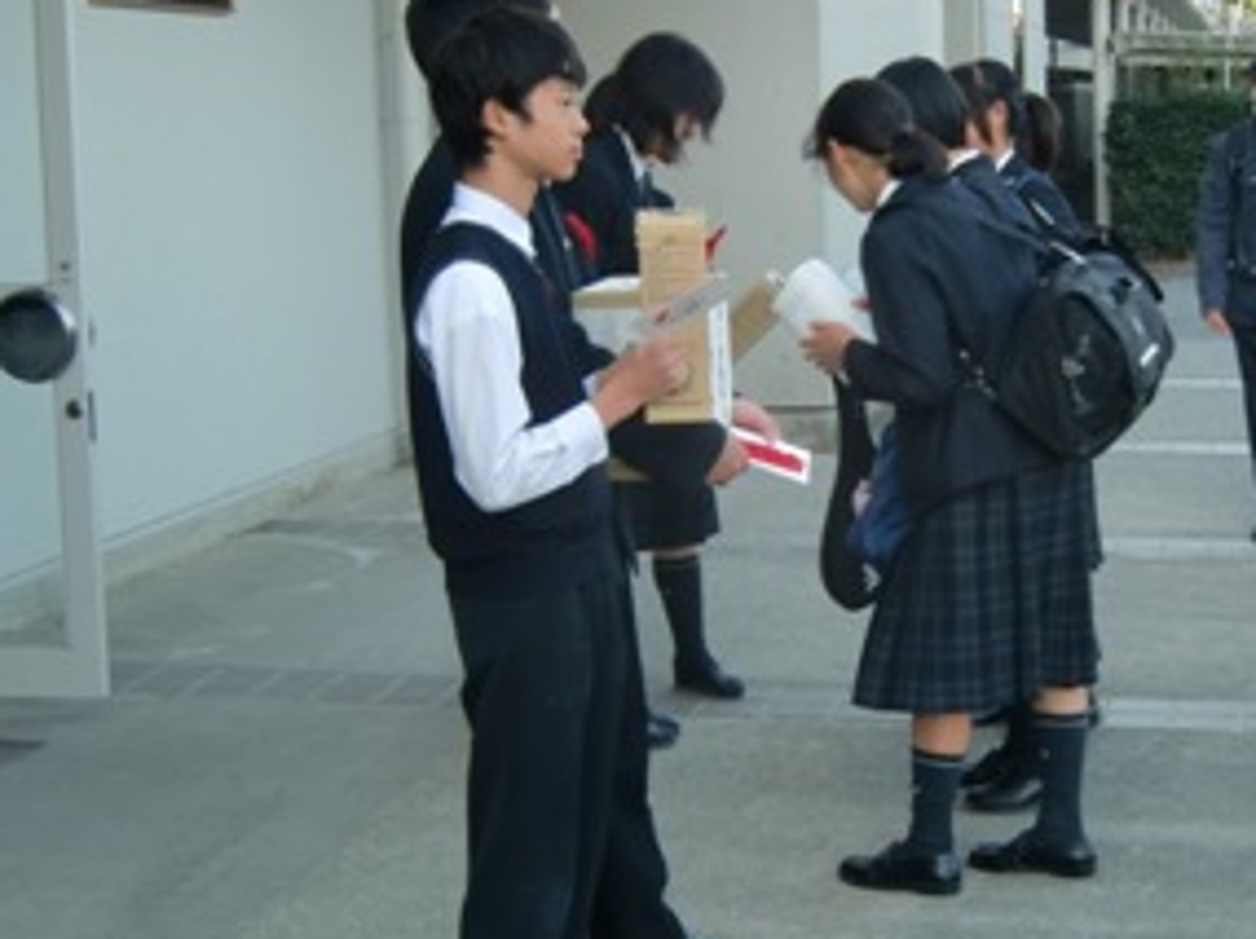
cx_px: 767
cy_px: 392
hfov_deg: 26.3
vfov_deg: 19.8
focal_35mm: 74
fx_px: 2682
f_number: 4
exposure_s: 1/60
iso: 64
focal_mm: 8.4
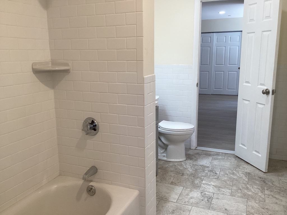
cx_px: 144
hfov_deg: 58.4
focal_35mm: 31
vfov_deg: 45.4
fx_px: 257
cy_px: 108
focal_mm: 3.3
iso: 80
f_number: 2.4
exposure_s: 1/60
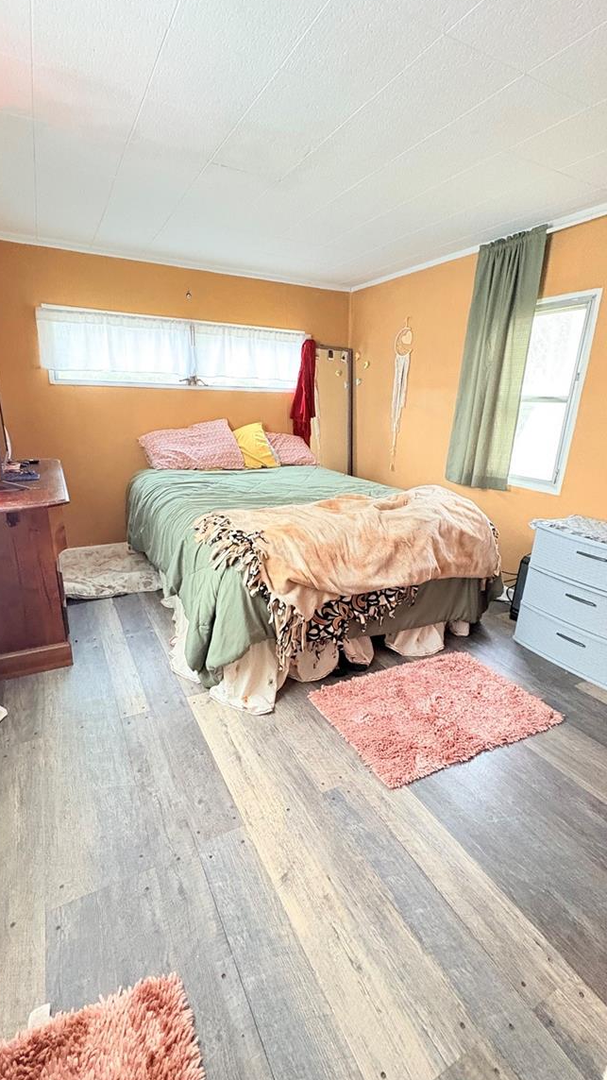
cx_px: 277
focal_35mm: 16
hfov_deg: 66.9
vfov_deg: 99.4
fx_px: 458
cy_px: 537
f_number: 2.2
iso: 800
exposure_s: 1/30
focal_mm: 2.22
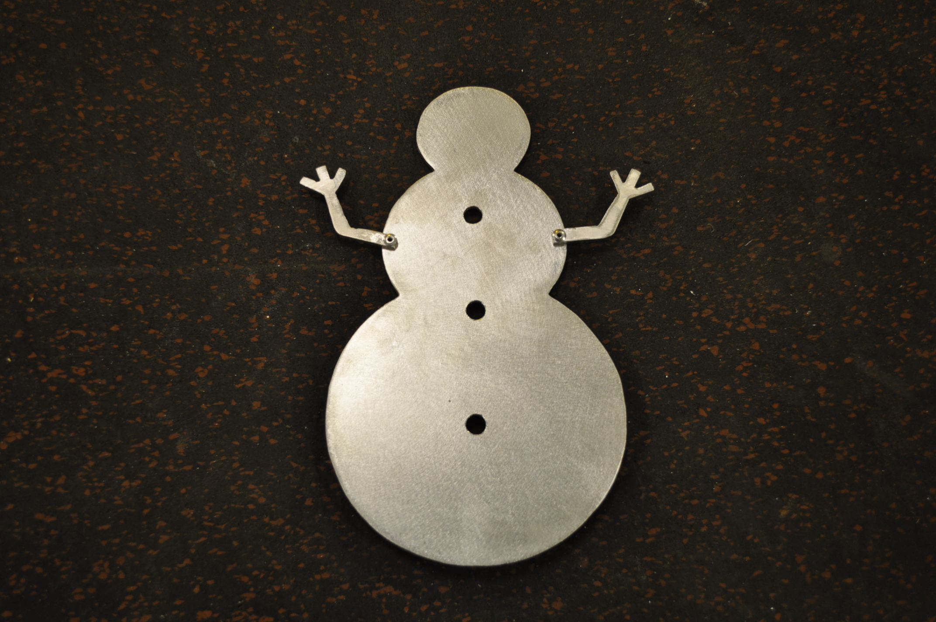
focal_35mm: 39
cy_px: 311
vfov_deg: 34.1
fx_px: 1013
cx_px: 468
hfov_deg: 49.6
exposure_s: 1/80
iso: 400
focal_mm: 26
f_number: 4.5
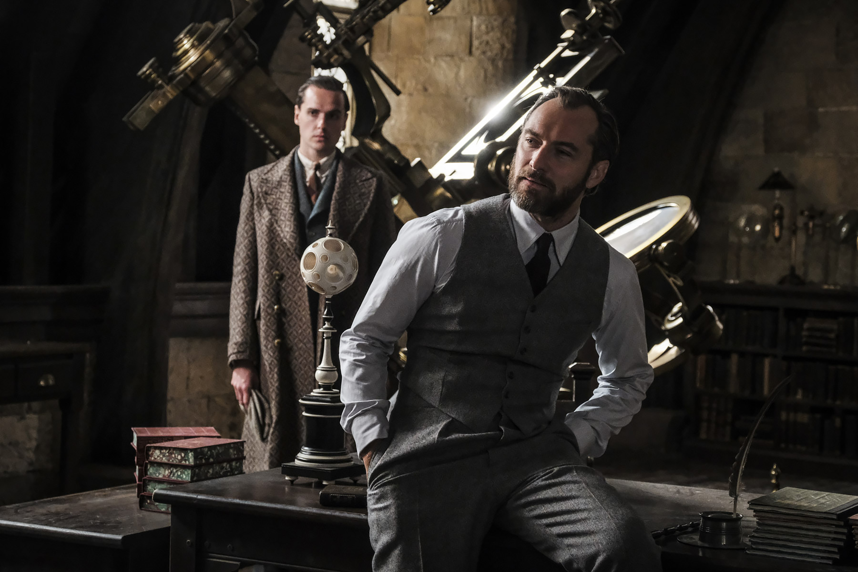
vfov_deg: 17.1
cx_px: 429
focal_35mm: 80
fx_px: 1907
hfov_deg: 25.4
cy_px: 286
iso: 8000
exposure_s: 1/125
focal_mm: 53.3
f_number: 5
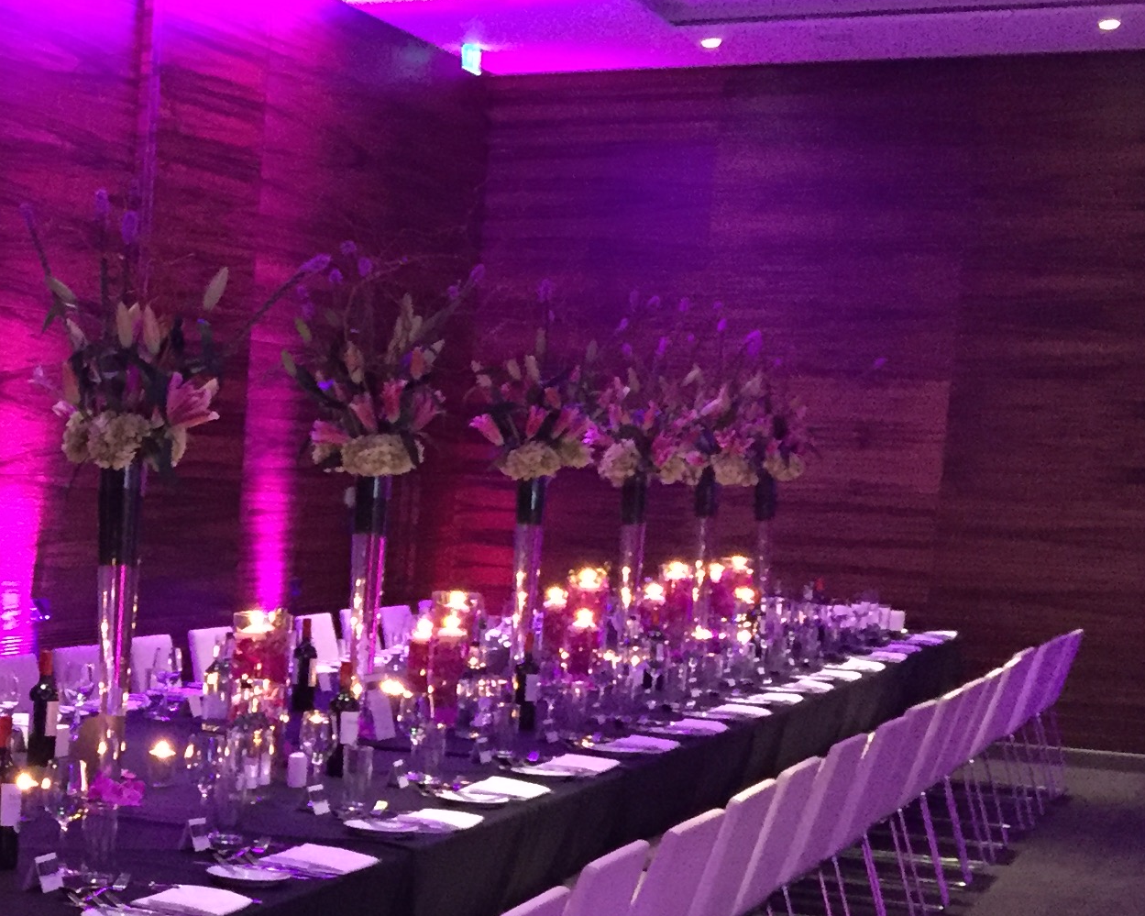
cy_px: 744
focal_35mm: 74
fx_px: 2507
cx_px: -192
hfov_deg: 23.7
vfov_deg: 20.4
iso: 400
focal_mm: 4.15
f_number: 2.2
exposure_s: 1/17
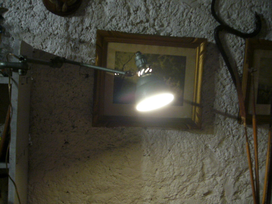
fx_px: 275
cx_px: 136
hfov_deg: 52.6
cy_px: 102
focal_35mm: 35
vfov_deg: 40.7
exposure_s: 1/8
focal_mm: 5.8
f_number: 2.8
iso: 200
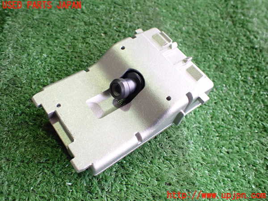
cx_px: 134
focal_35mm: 30
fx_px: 232
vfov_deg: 46.8
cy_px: 100
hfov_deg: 60.0
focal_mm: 5.4
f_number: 2.3
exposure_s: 1/125
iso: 640
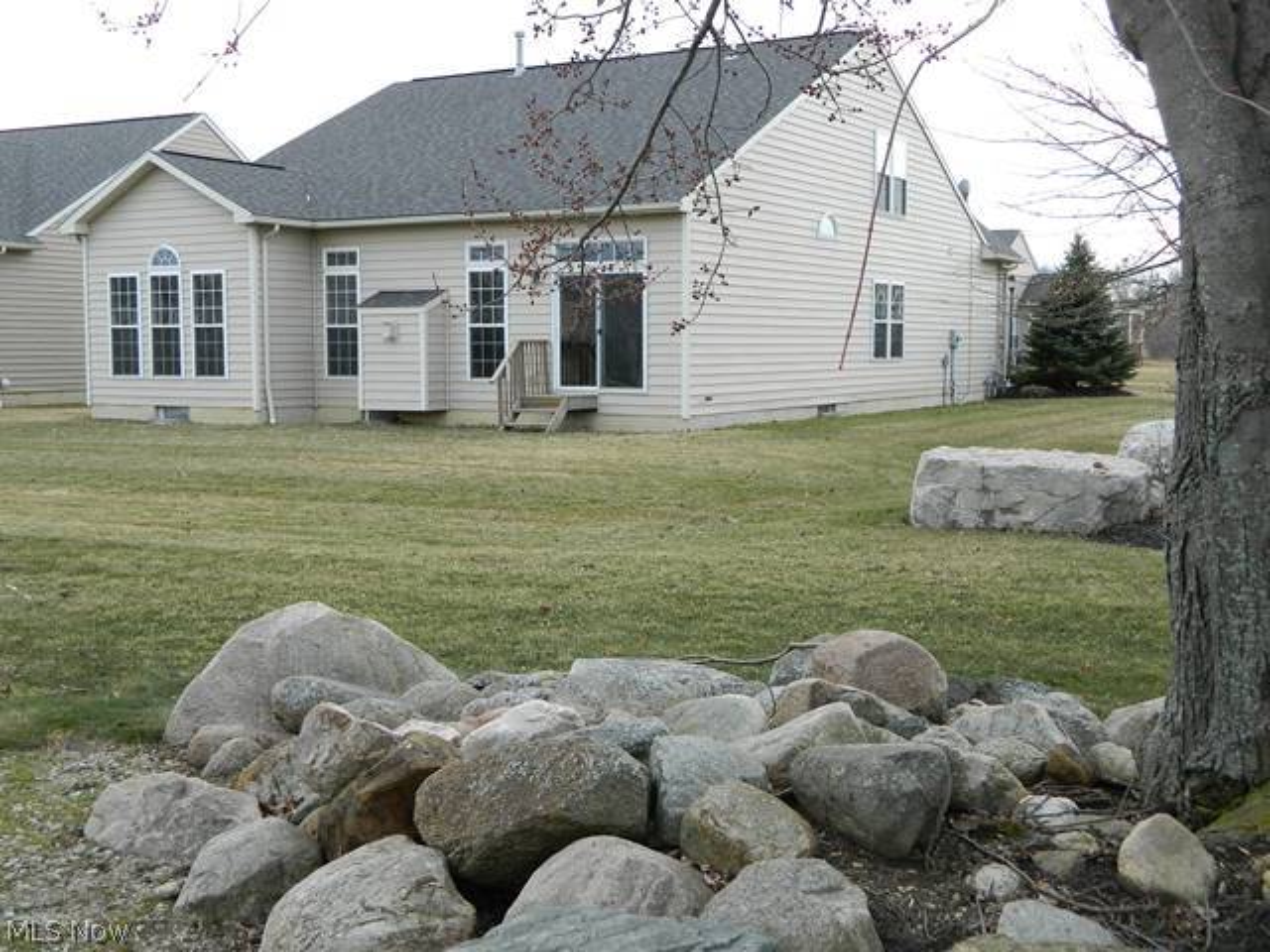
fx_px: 1504
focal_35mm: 41
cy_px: 476
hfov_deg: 45.8
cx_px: 635
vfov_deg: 35.1
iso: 80
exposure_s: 1/125
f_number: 3.5
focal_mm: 7.3
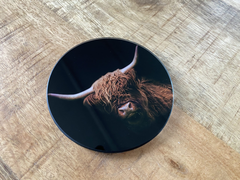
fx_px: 180
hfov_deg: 67.3
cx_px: 120
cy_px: 90
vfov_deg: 53.1
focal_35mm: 26
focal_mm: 4.25
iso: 640
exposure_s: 1/39
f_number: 1.8
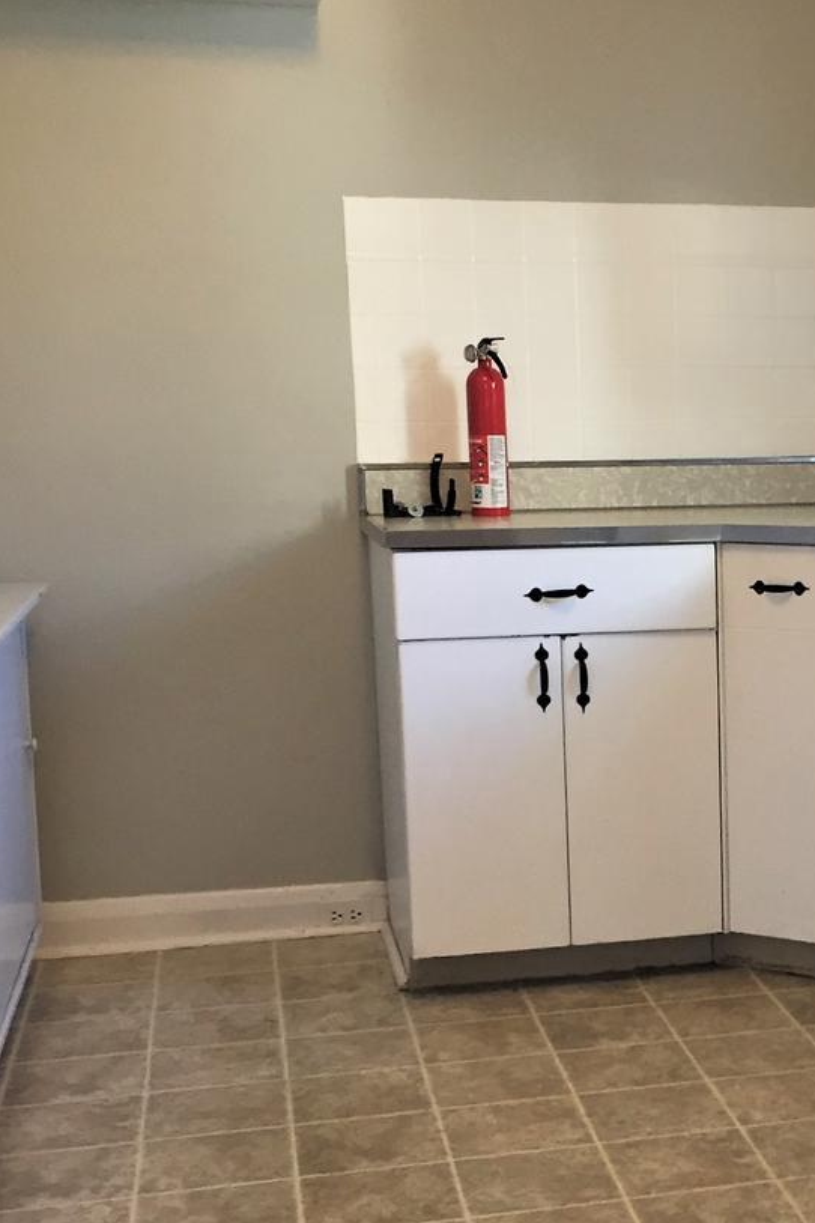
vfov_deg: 34.9
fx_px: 1935
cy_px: 767
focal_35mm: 57
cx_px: 837
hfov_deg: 22.7
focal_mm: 4.15
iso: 80
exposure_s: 1/30
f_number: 2.2
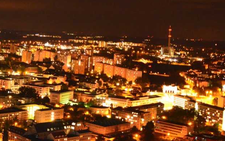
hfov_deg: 30.2
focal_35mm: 66
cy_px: 37
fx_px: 405
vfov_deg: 19.6
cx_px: 38
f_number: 3.5
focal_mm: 18
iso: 3200
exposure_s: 1
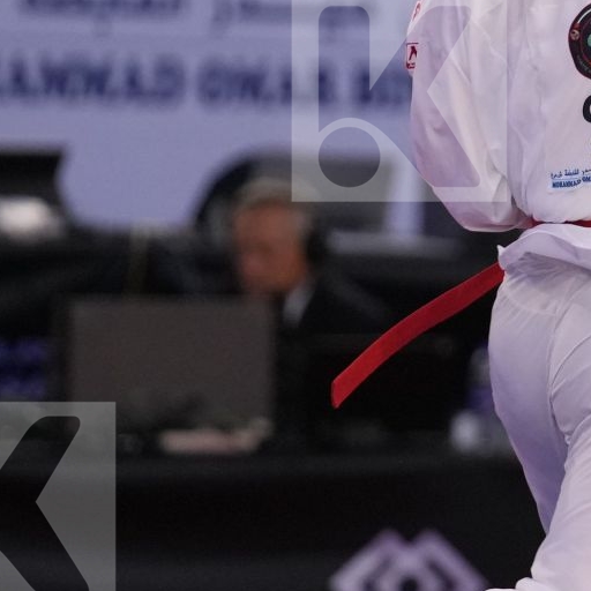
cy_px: 97
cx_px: 791
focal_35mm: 896
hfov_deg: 2.0
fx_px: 17307
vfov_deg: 2.0
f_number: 2.8
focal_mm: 200
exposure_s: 1/1000
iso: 2000
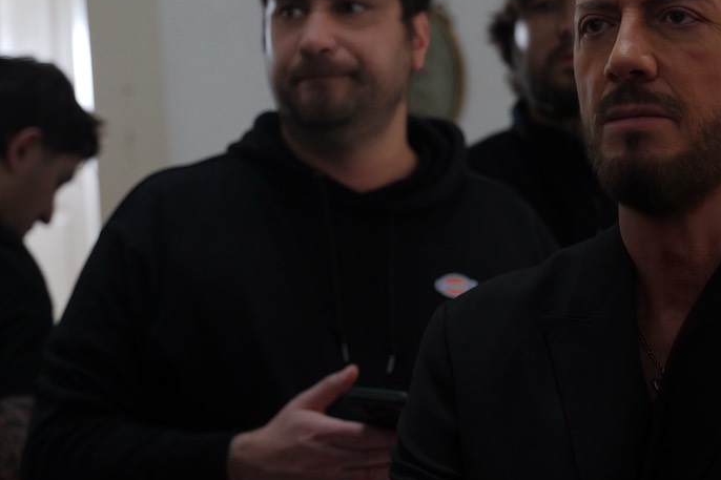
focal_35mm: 91
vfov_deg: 14.9
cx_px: 630
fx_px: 1822
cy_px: 108
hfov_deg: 21.9
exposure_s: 1/160
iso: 2500
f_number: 3.5
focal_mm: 52
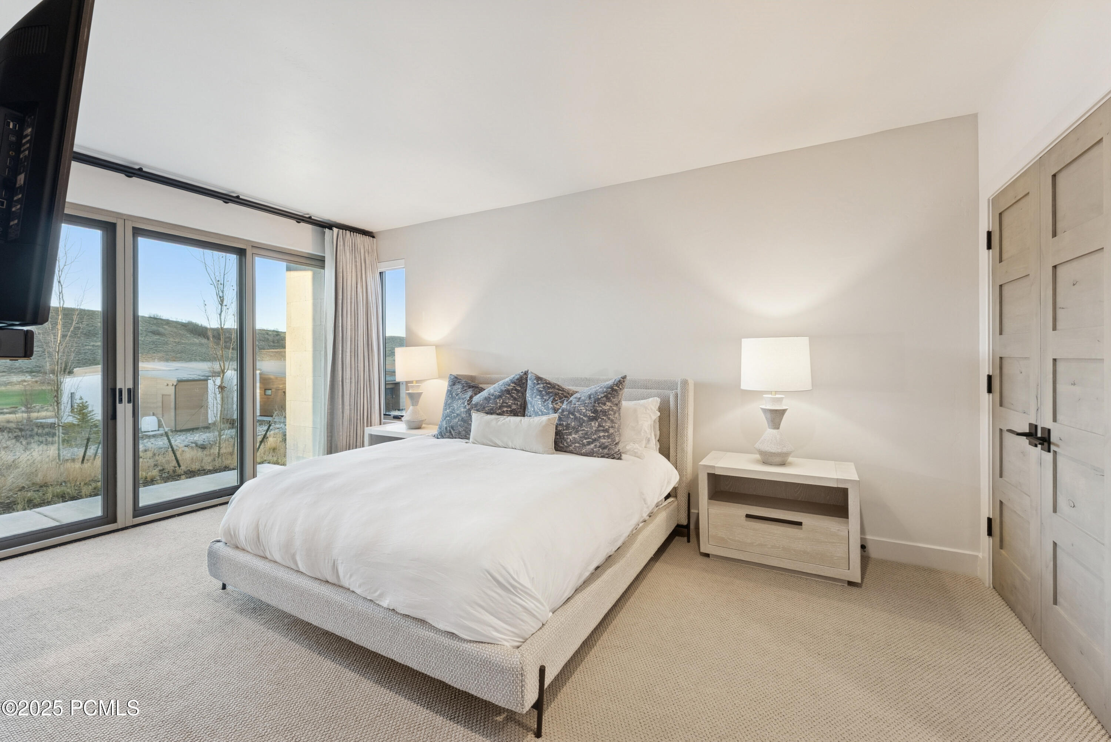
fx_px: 432
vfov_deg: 81.3
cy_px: 371
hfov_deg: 104.2
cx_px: 556
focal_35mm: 14
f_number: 8
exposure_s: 1/20
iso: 640
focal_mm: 14
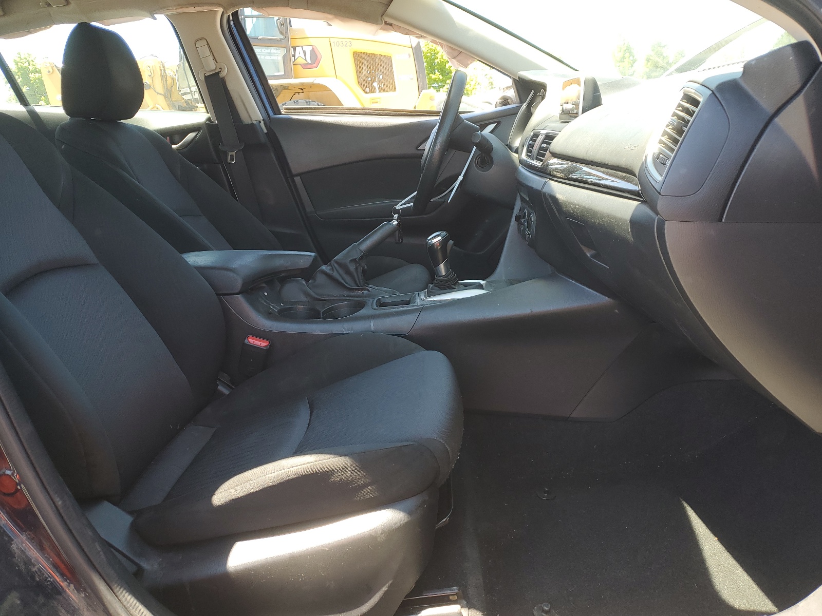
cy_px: 308
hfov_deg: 67.3
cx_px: 411
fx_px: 617
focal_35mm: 26
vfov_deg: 53.1
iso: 50
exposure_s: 1/192
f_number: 1.5
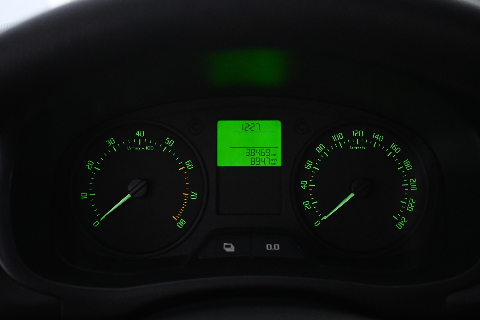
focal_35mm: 38
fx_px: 500
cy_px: 160
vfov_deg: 35.5
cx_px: 240
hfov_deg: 51.3
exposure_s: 1/60
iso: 3200
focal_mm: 25
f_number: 4.2
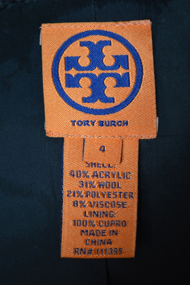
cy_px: 142
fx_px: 571
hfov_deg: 18.9
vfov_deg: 28.1
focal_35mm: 72
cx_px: 95
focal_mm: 48
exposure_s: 1/60
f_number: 5.6
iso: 800
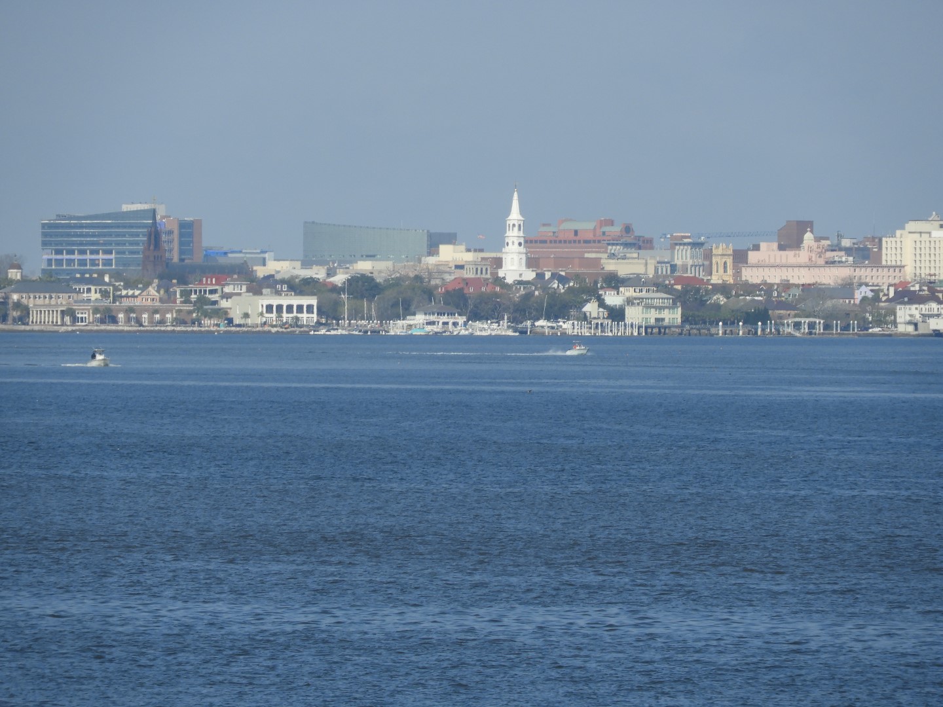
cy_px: 354
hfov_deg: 3.3
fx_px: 16345
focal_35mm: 600
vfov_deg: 2.5
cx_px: 472
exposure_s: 1/800
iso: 100
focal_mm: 107.5
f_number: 5.6
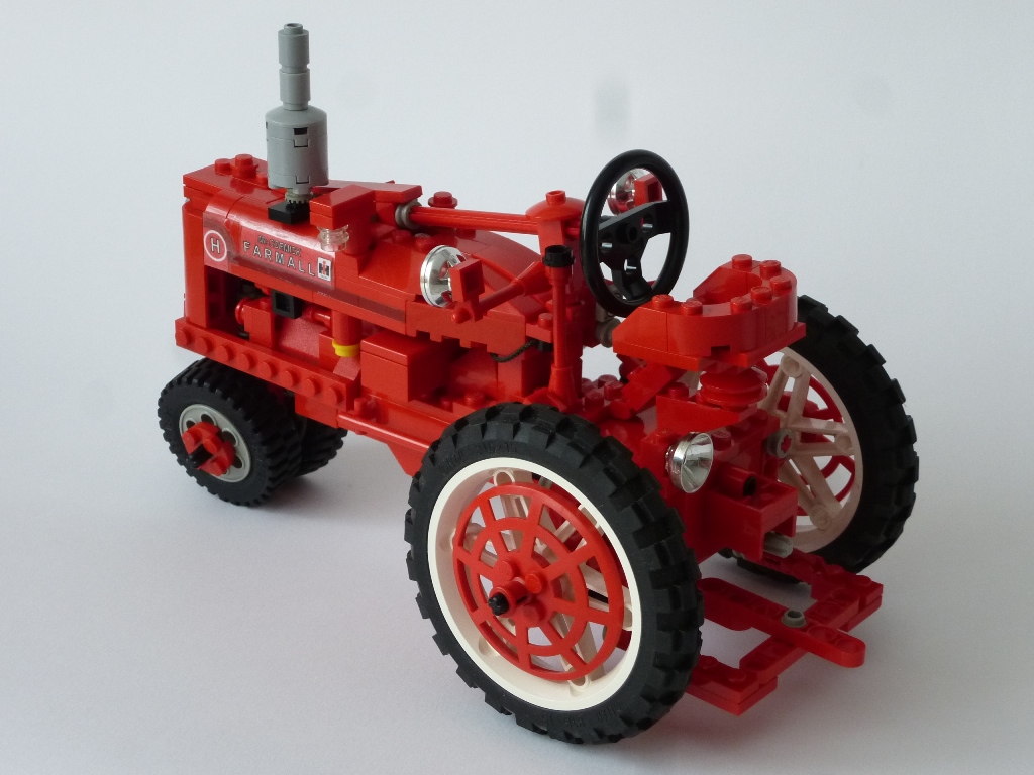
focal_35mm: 71
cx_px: 517
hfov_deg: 27.4
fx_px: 2121
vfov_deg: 20.7
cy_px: 388
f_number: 4.7
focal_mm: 12.7
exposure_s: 1/60
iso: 400
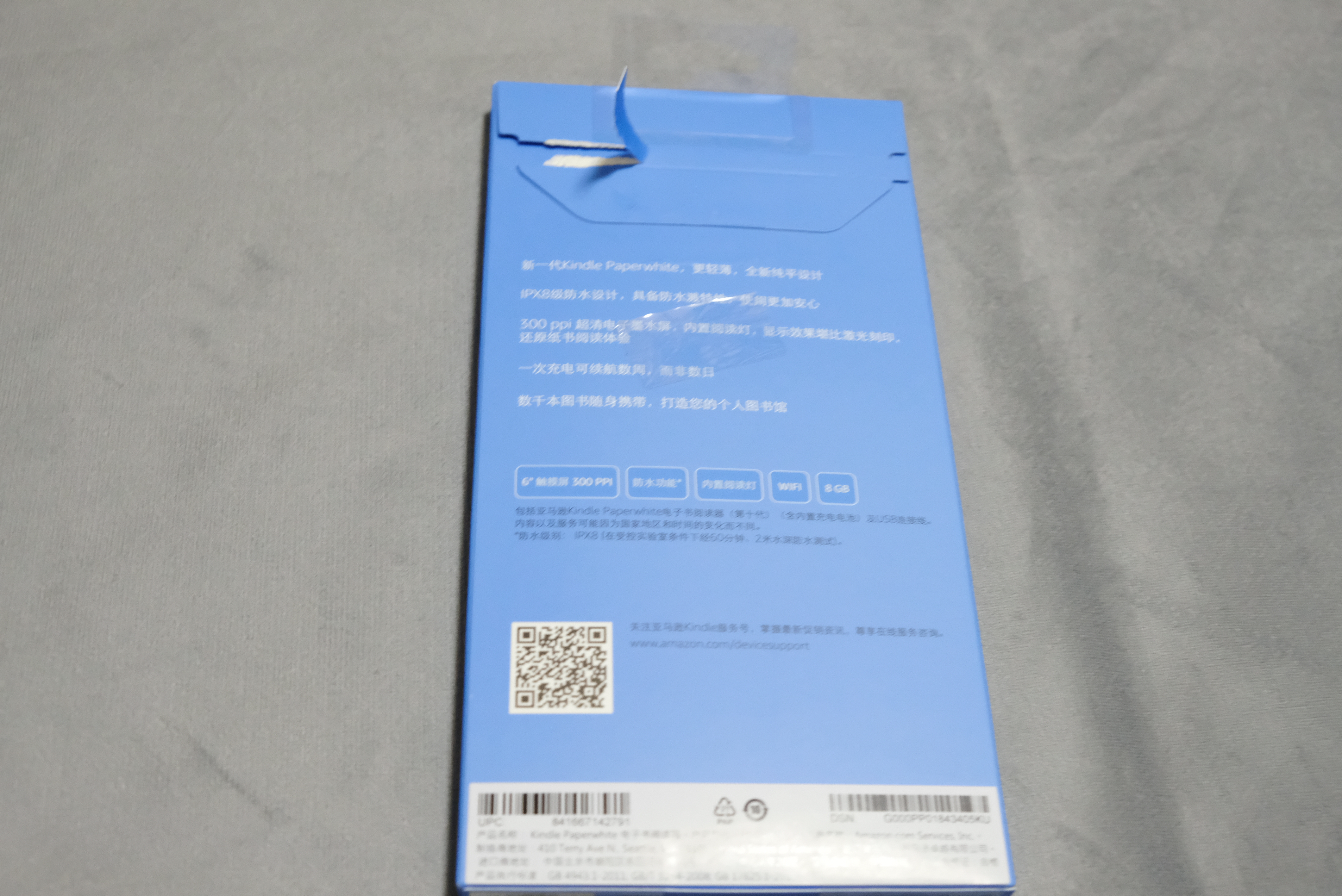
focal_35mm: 42
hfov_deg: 46.4
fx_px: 1566
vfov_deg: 31.9
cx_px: 671
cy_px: 448
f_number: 4
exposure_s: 1/15
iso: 3200
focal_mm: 27.7
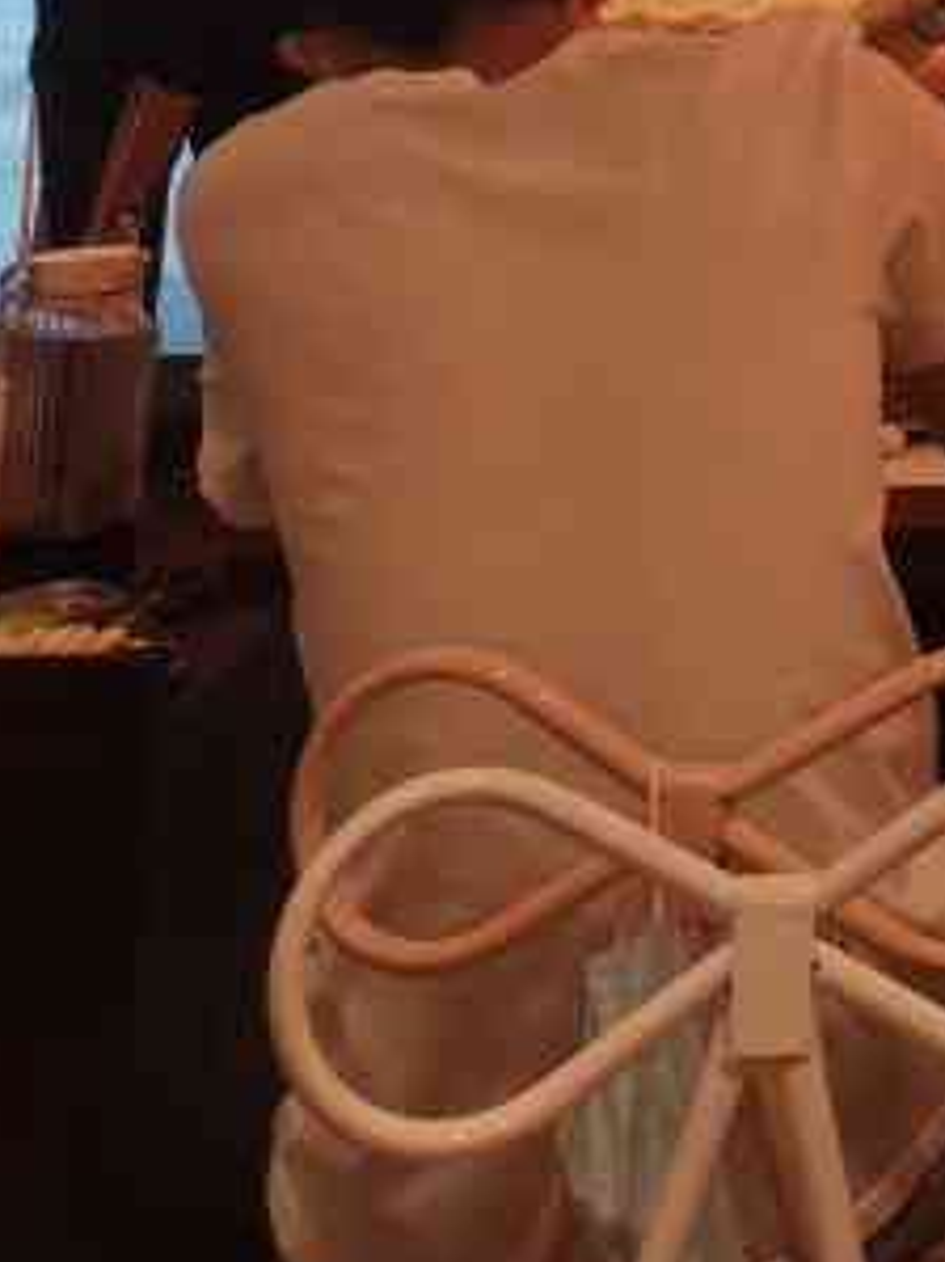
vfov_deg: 21.1
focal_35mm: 78
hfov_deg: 17.0
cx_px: 1443
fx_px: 2841
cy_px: -639
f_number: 1.79
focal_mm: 4.74
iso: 122
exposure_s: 1/50
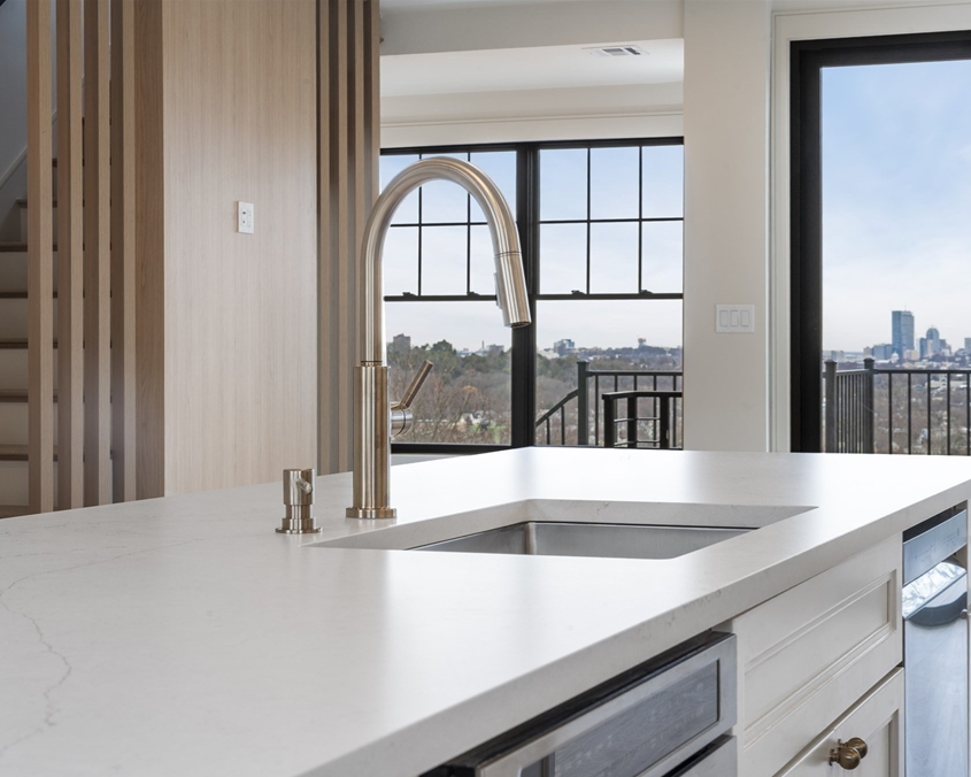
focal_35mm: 67
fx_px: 1920
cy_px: 391
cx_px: 525
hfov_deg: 28.4
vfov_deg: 22.9
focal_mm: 58.7
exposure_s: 1/3
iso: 100
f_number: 16
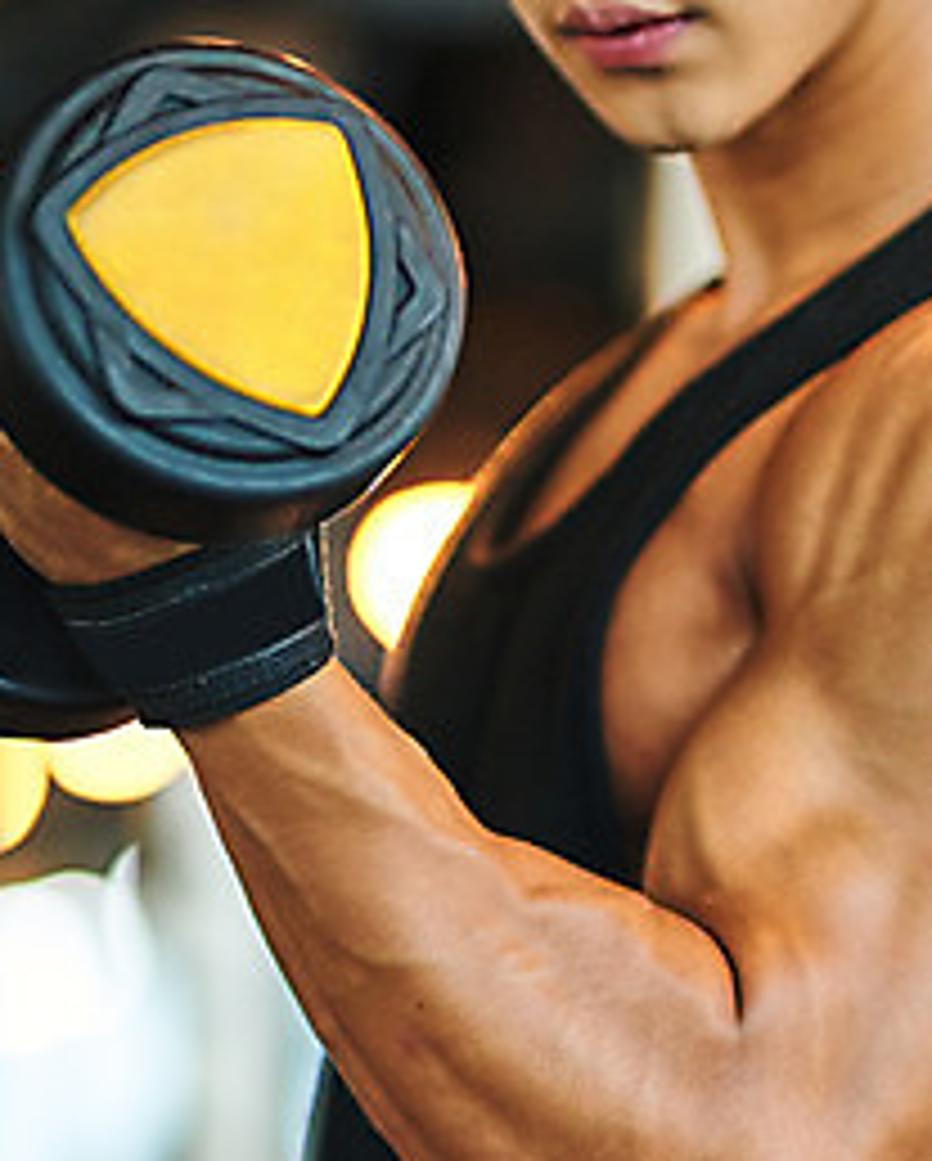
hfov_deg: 8.3
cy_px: 828
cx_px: 871
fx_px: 6367
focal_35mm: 185
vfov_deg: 10.4
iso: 800
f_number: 1.6
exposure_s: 1/640
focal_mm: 85
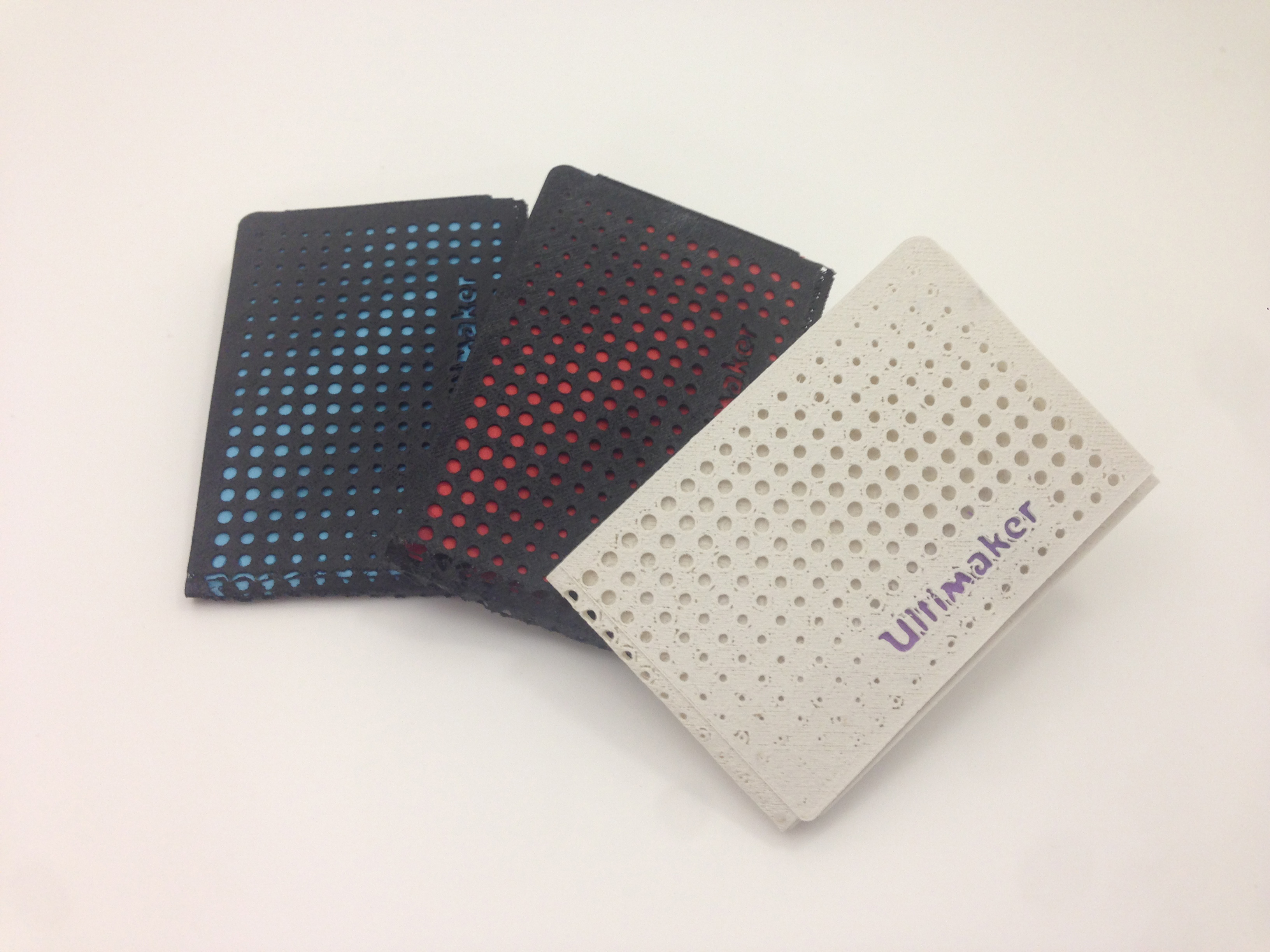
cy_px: 476
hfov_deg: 55.4
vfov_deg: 42.9
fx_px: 1211
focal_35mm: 33
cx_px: 635
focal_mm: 4.12
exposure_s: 1/20
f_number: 2.4
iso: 64
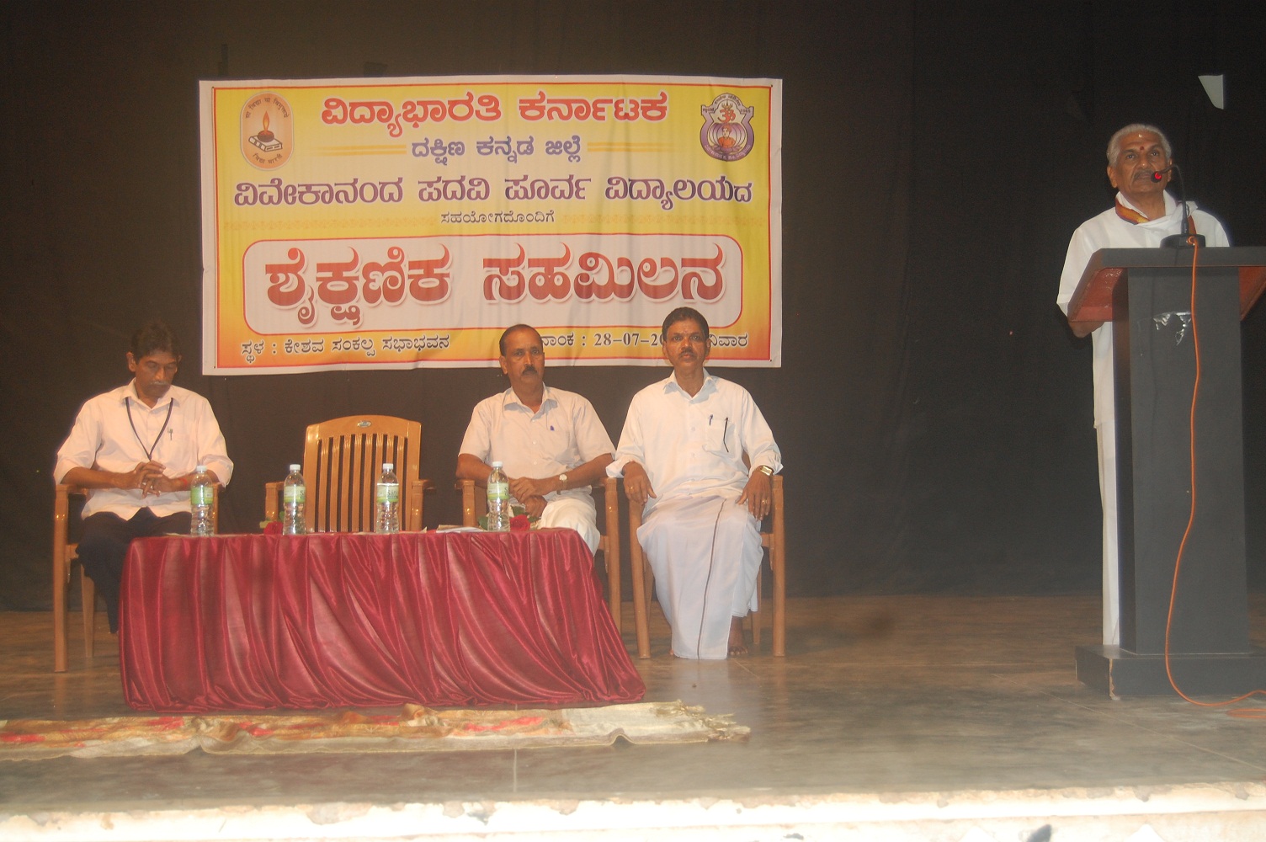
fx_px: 1686
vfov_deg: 28.0
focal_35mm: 48
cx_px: 633
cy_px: 421
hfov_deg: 41.1
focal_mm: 32
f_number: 4.5
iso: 560
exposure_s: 1/60
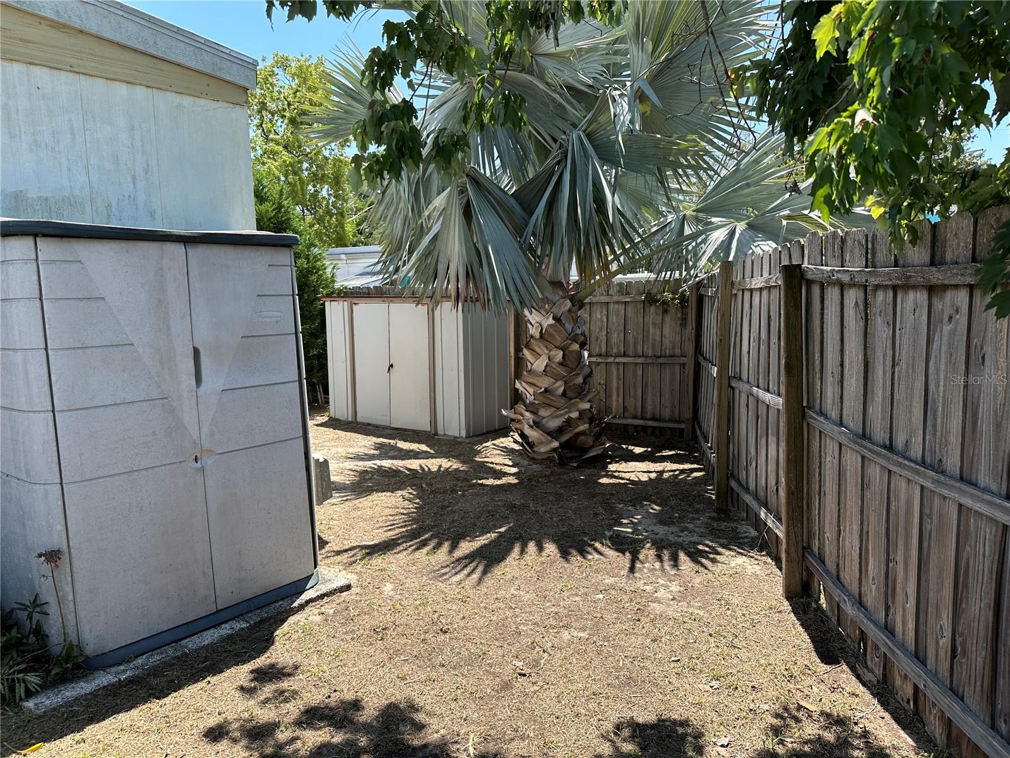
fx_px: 700
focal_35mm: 24
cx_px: 505
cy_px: 379
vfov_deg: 56.8
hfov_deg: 71.6
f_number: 1.78
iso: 80
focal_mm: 6.86
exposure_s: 1/1587
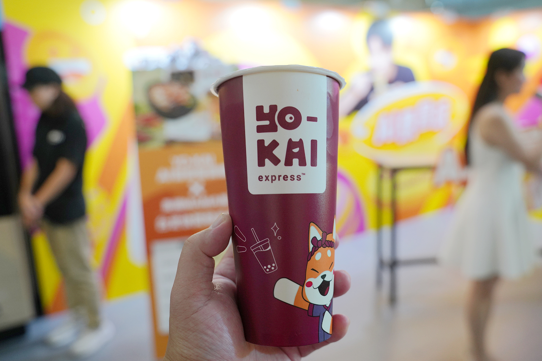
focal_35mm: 29
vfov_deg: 44.9
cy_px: 182
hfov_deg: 63.7
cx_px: 271
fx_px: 436
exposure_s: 1/60
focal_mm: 28
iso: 1250
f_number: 4
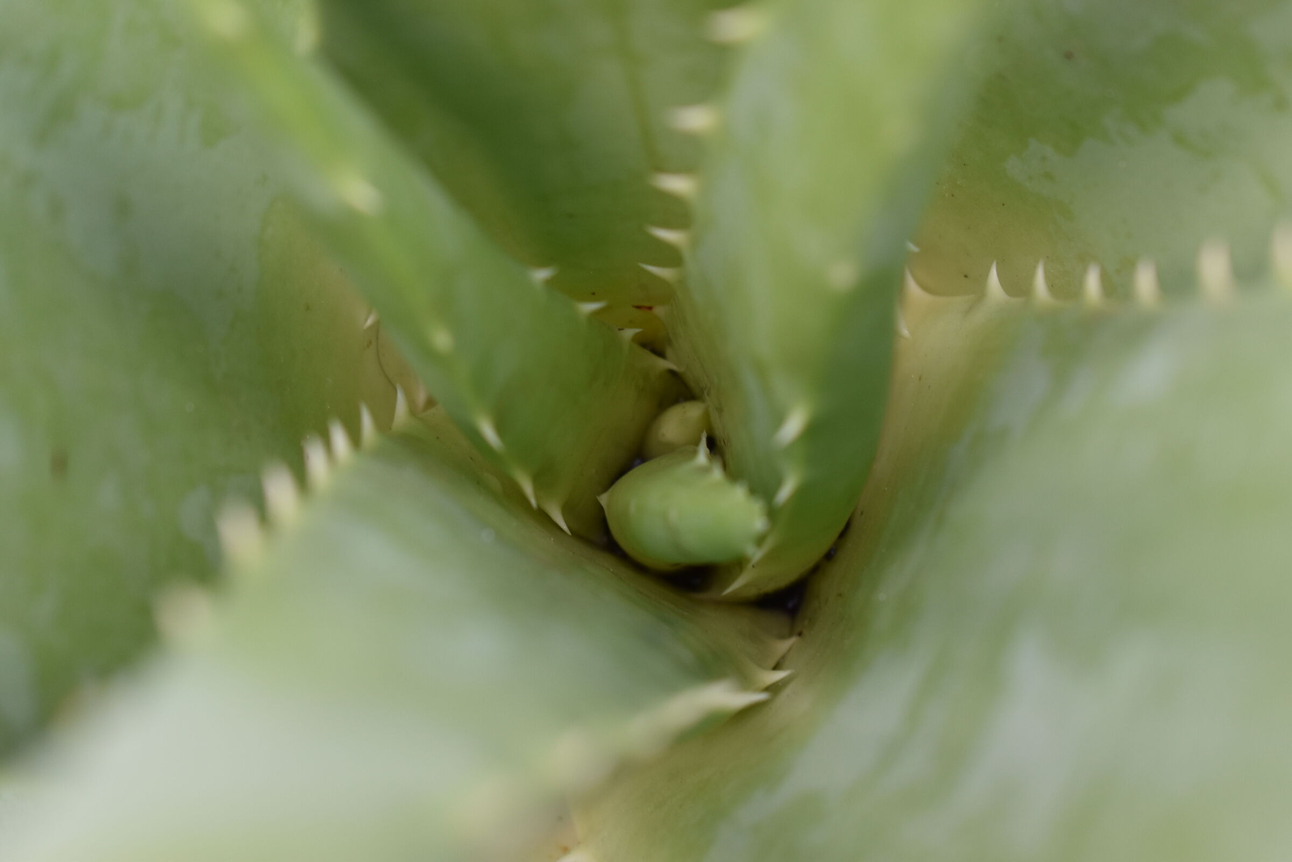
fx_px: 2961
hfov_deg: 24.6
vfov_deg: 16.6
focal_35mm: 82
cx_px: 646
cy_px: 431
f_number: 7.1
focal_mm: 55
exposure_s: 1/60
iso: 400
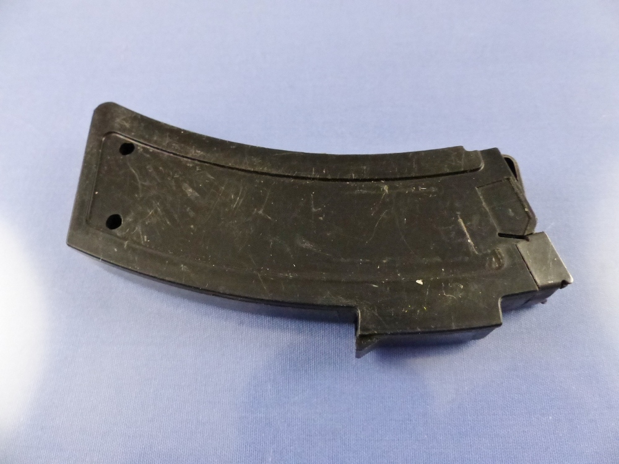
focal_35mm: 25
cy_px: 232
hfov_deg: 69.4
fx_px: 447
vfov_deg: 54.9
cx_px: 310
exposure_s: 1/250
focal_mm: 4.5
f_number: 2.8
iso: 1000
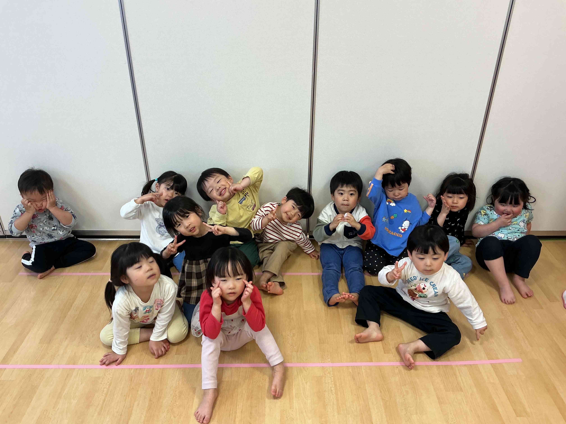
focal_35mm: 29
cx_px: 283
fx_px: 474
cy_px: 212
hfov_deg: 61.7
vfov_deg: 48.2
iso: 32
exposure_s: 1/60
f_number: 1.8
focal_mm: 3
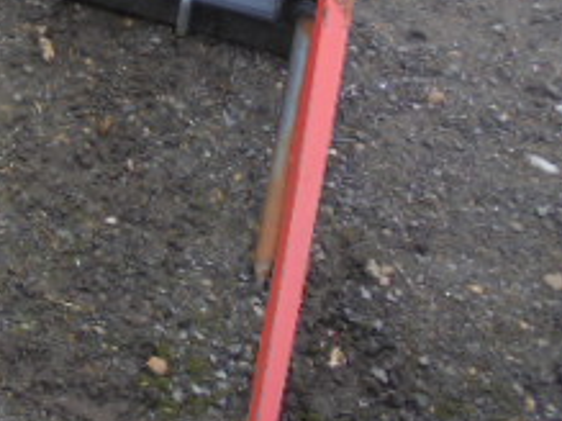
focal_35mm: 76
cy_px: -80
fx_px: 1233
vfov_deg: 18.4
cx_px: -221
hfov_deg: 22.3
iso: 100
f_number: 3.5
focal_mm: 4.6
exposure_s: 1/125
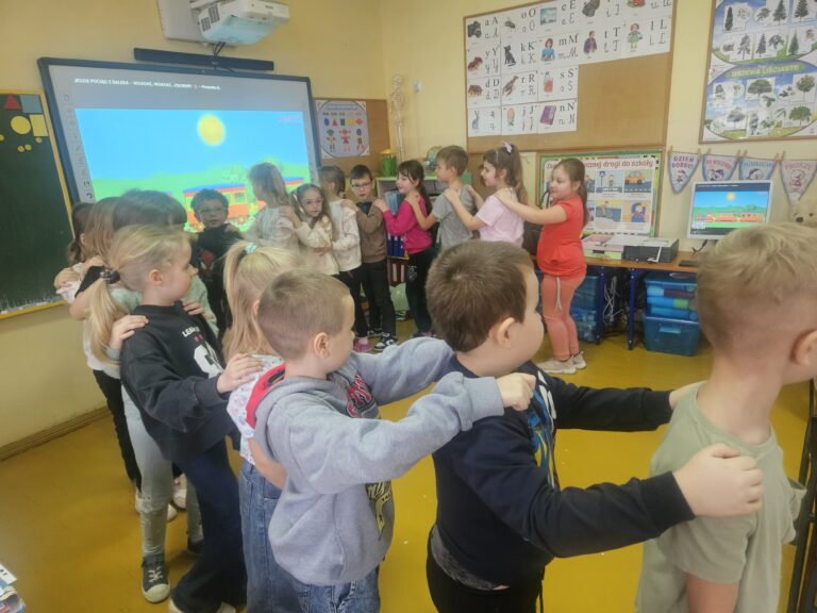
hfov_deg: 73.9
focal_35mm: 23
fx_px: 543
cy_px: 306
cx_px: 408
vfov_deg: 58.9
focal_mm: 5.4
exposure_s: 1/100
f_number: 1.8
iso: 400
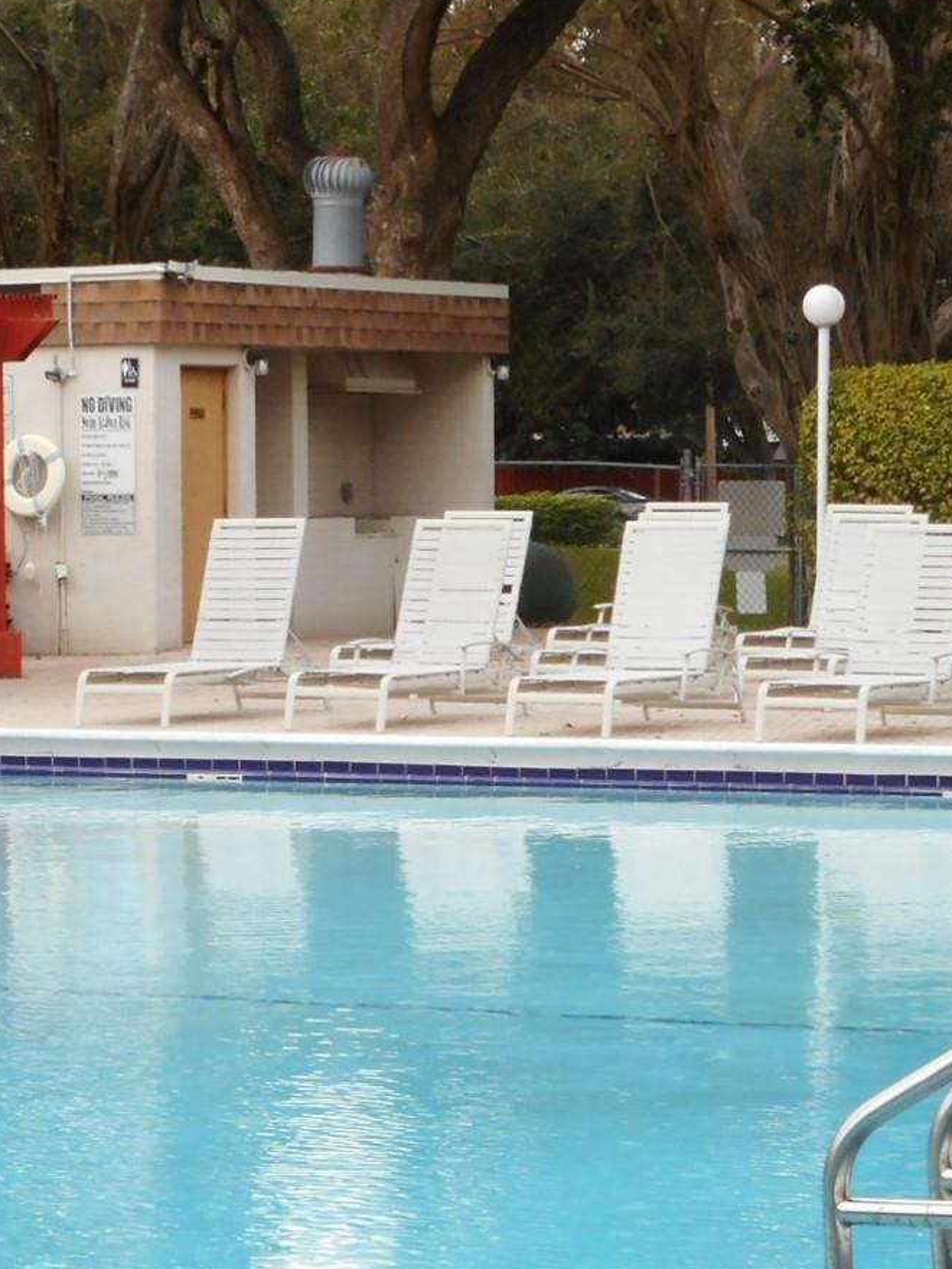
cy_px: 812
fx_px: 5720
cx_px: 304
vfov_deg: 12.7
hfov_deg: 9.5
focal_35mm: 156
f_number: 5.3
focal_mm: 12
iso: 160
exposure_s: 1/60
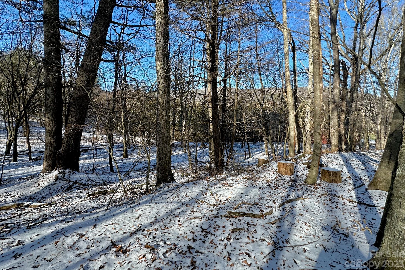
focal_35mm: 15
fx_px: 169
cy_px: 117
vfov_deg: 76.9
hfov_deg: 100.4
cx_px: 197
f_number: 2.2
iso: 40
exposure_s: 1/483
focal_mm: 2.22
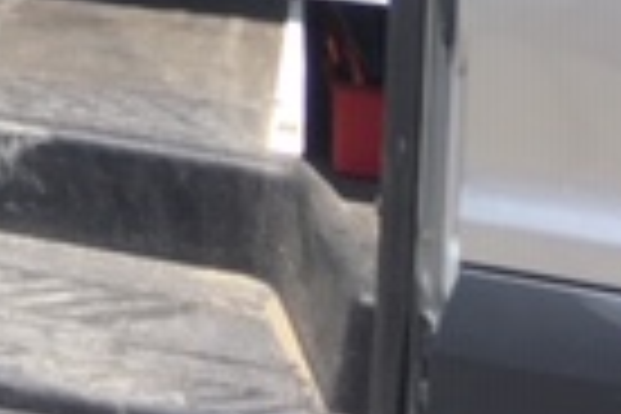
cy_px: -598
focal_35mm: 140
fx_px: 2415
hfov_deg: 13.1
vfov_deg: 8.8
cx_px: -536
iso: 25
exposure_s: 1/916
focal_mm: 4.15
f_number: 2.2
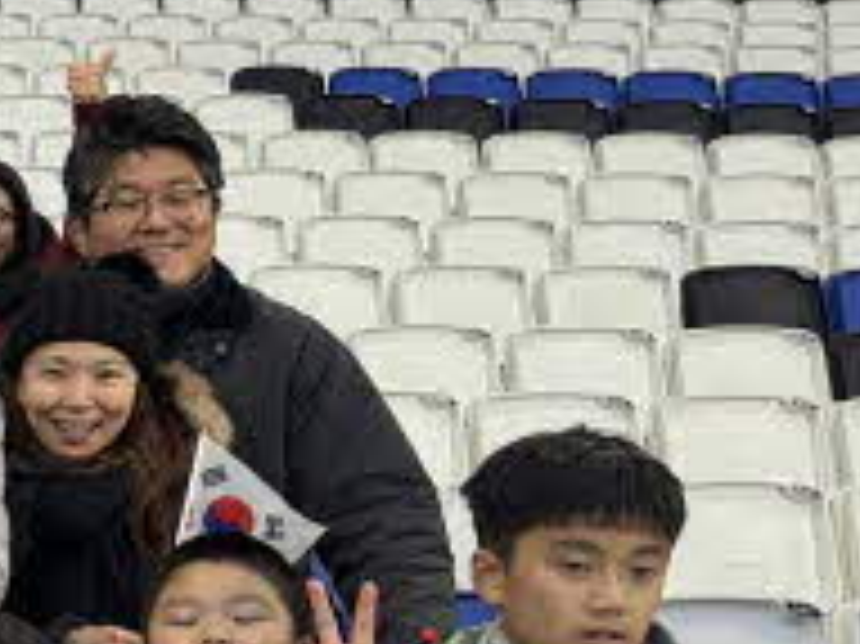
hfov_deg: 17.8
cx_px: -689
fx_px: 2185
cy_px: 606
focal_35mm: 88
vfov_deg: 16.5
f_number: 1.78
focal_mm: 6.76
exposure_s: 1/85
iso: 200
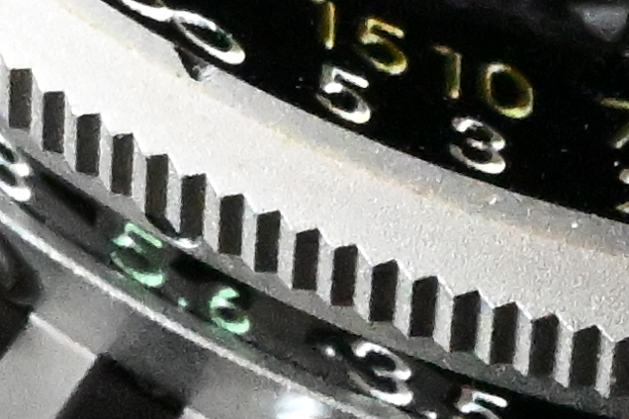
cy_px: 245
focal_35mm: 88
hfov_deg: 23.1
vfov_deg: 15.5
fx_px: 1537
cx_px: 307
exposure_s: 1/15
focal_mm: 70
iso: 12800
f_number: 16
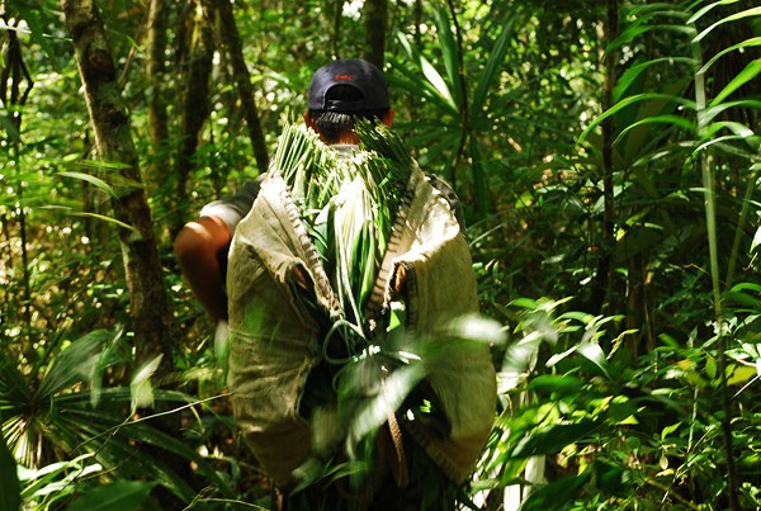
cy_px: 256
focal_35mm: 105
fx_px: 2225
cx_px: 380
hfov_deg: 19.4
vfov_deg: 13.1
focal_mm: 70
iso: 160
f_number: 5.6
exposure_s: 1/15
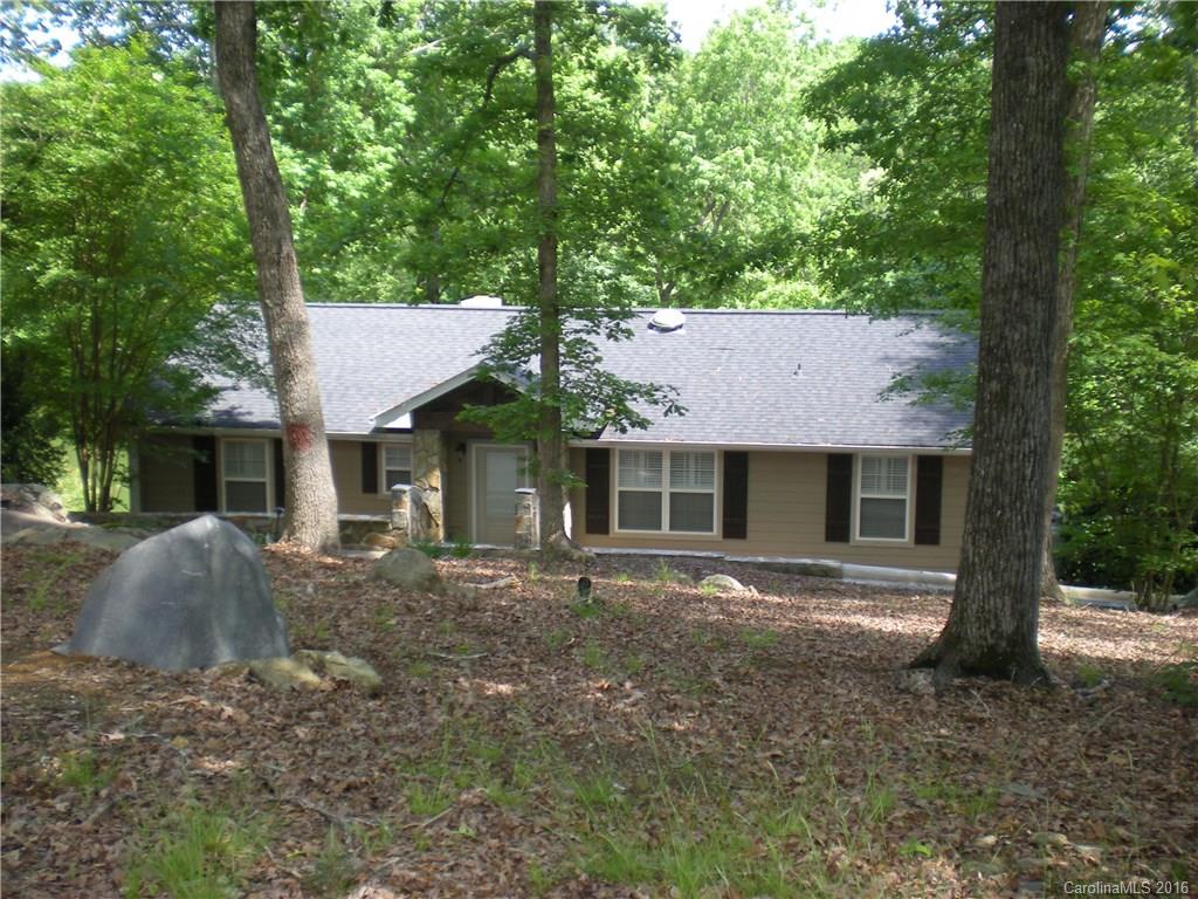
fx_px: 1523
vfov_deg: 32.9
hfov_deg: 42.9
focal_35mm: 44
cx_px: 599
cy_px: 450
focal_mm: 7.4
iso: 64
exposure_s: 1/94.1
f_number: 3.5
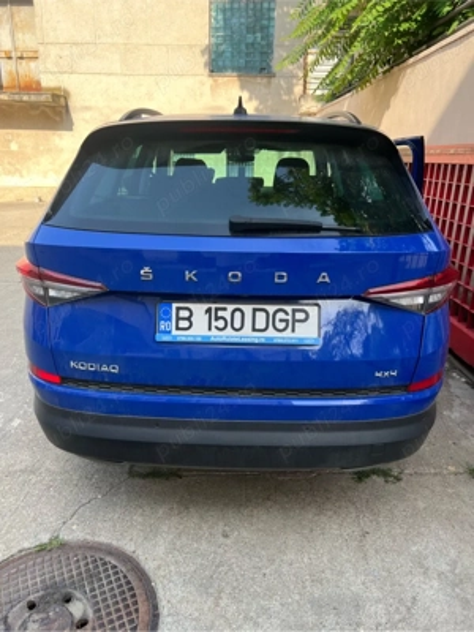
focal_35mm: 26
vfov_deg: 67.3
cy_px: 316
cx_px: 237
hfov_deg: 53.1
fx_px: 475
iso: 50
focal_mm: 5.7
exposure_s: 1/614
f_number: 1.5
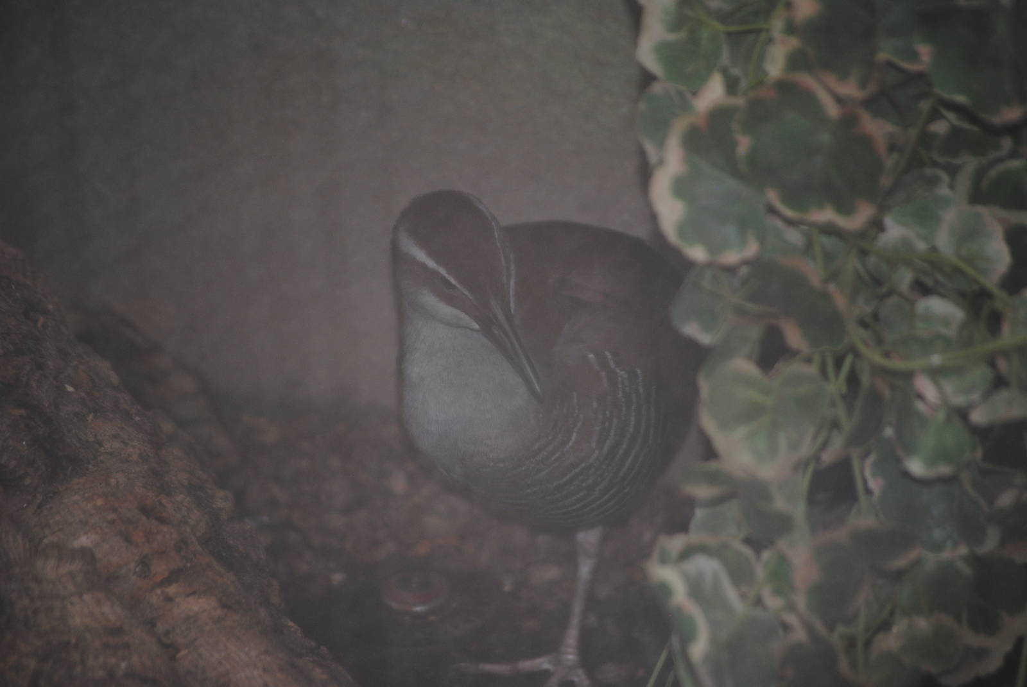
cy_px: 344
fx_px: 7497
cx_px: 514
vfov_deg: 5.2
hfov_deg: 7.8
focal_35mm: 262
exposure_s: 1/60
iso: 200
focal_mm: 175
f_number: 5.3
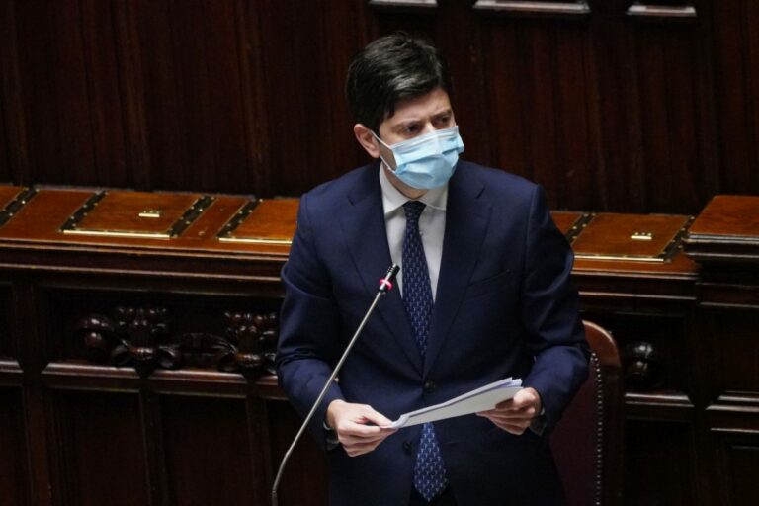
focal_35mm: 577
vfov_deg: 2.4
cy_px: 253
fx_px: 12164
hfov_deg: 3.6
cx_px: 380
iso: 12800
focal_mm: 385
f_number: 5.6
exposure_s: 1/200
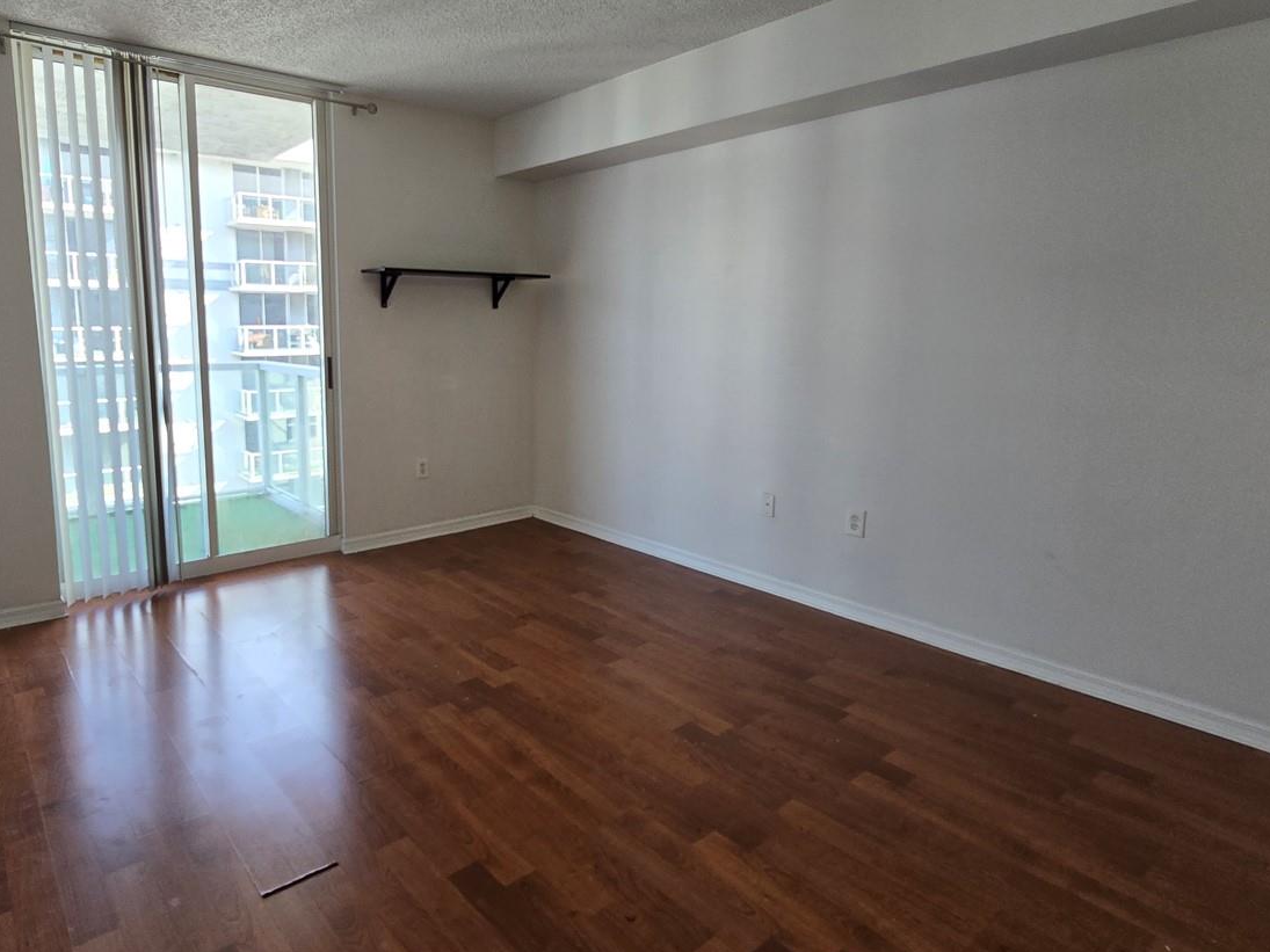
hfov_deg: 83.4
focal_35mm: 19
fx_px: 697
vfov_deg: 68.4
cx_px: 496
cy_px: 417
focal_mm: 2.2
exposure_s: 1/60
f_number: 2.2
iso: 80
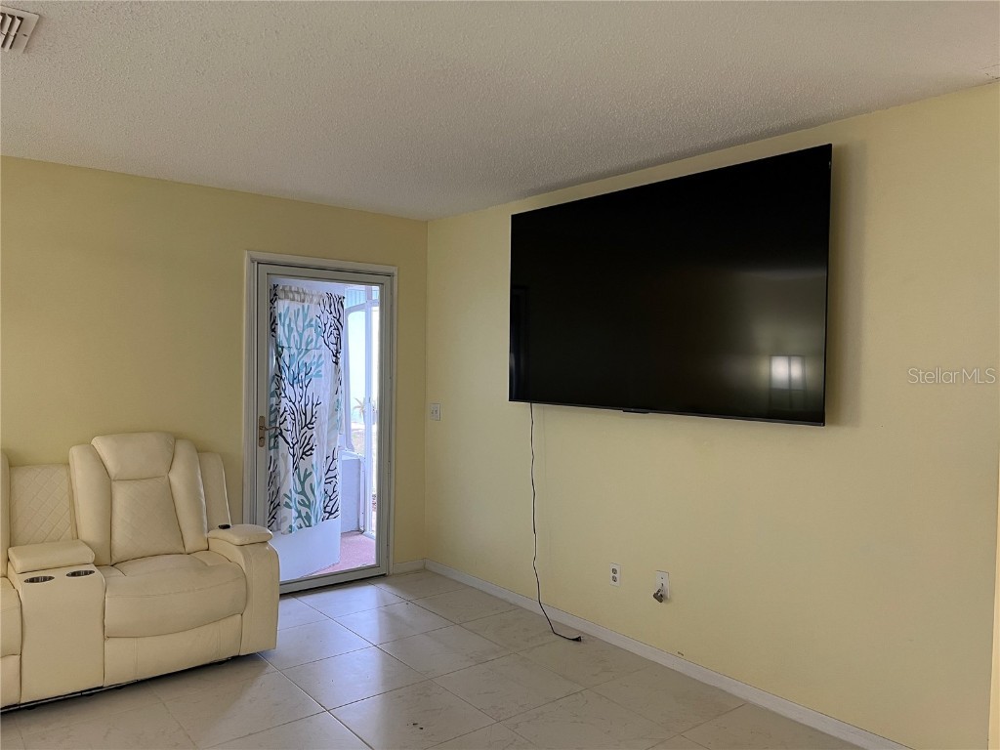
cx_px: 500
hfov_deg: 67.3
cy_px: 375
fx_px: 751
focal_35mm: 26
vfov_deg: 53.1
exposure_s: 1/60
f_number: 1.5
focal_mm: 5.7
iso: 160
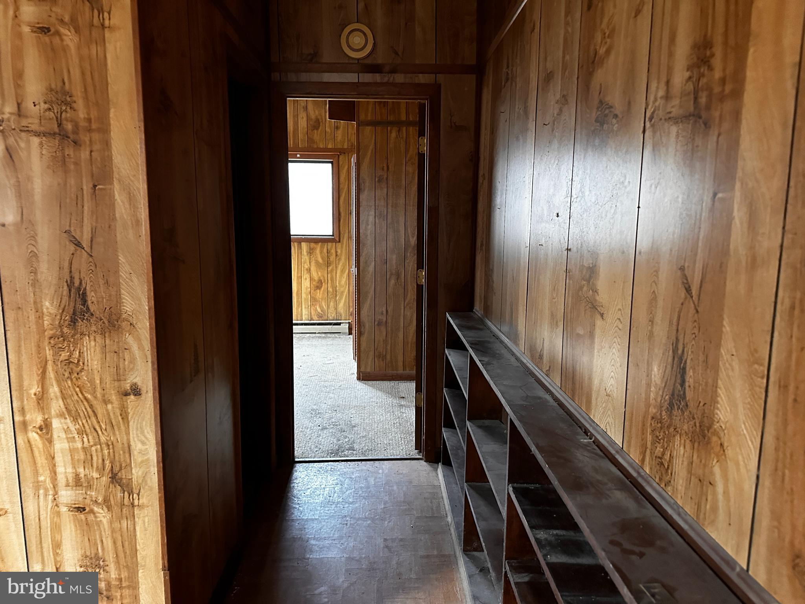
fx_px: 558
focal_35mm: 24
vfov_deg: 56.8
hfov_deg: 71.6
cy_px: 302
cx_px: 402
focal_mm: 6.86
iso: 1000
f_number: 1.78
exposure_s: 1/47
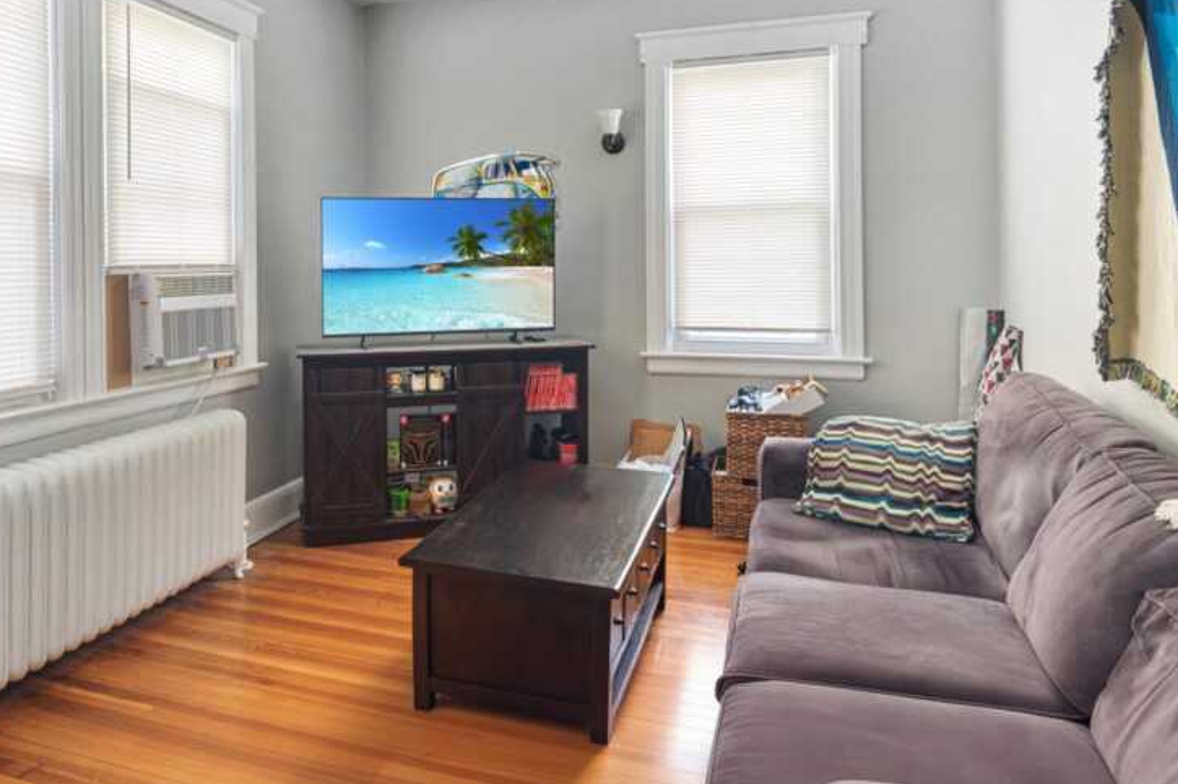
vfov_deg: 52.3
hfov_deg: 73.1
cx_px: 478
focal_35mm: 24
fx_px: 785
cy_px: 271
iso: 250
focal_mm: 17
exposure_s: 3.2
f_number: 9
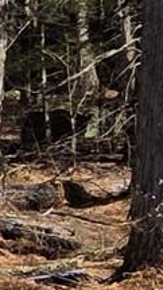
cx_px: -702
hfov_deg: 5.7
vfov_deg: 15.9
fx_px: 1037
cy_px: 93
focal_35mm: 135
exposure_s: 1/2621
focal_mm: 2.2
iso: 40
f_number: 1.9
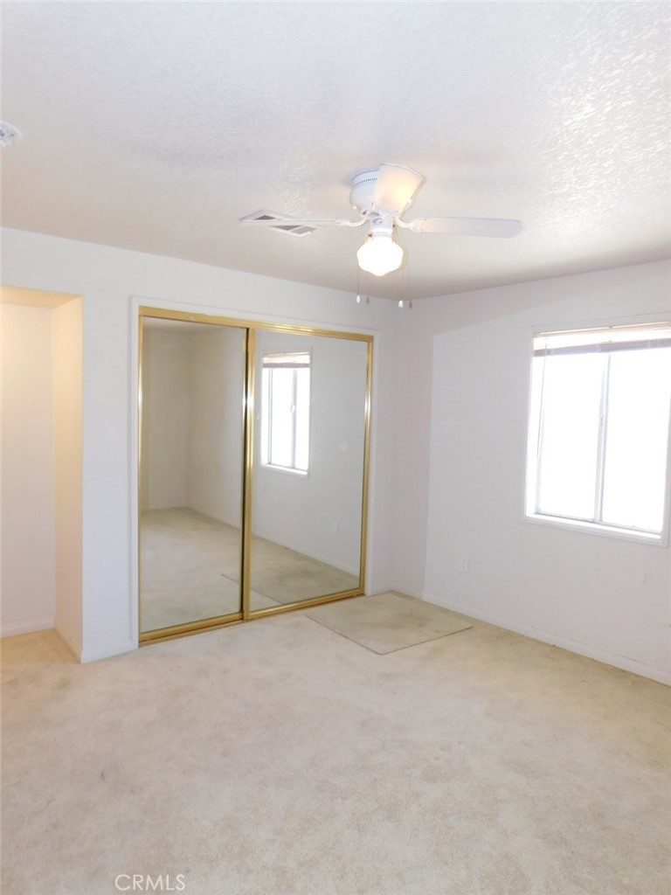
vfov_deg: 73.9
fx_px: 594
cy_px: 448
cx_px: 336
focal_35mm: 23
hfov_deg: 58.9
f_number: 3
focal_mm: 4
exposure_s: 1/30
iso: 125
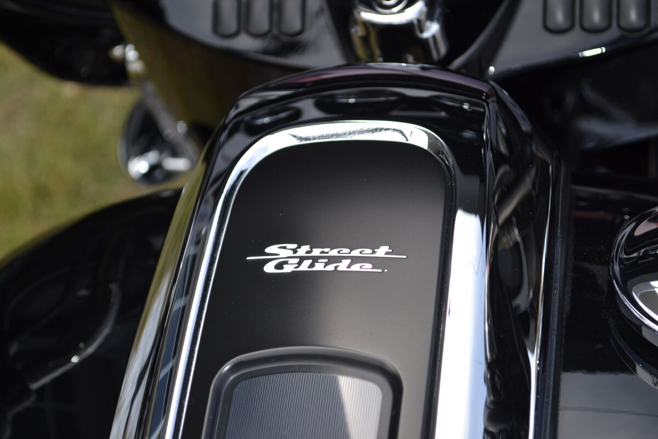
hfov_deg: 28.1
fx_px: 1316
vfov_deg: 18.9
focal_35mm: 72
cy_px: 220
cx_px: 329
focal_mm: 48
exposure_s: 1/200
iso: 100
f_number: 6.3
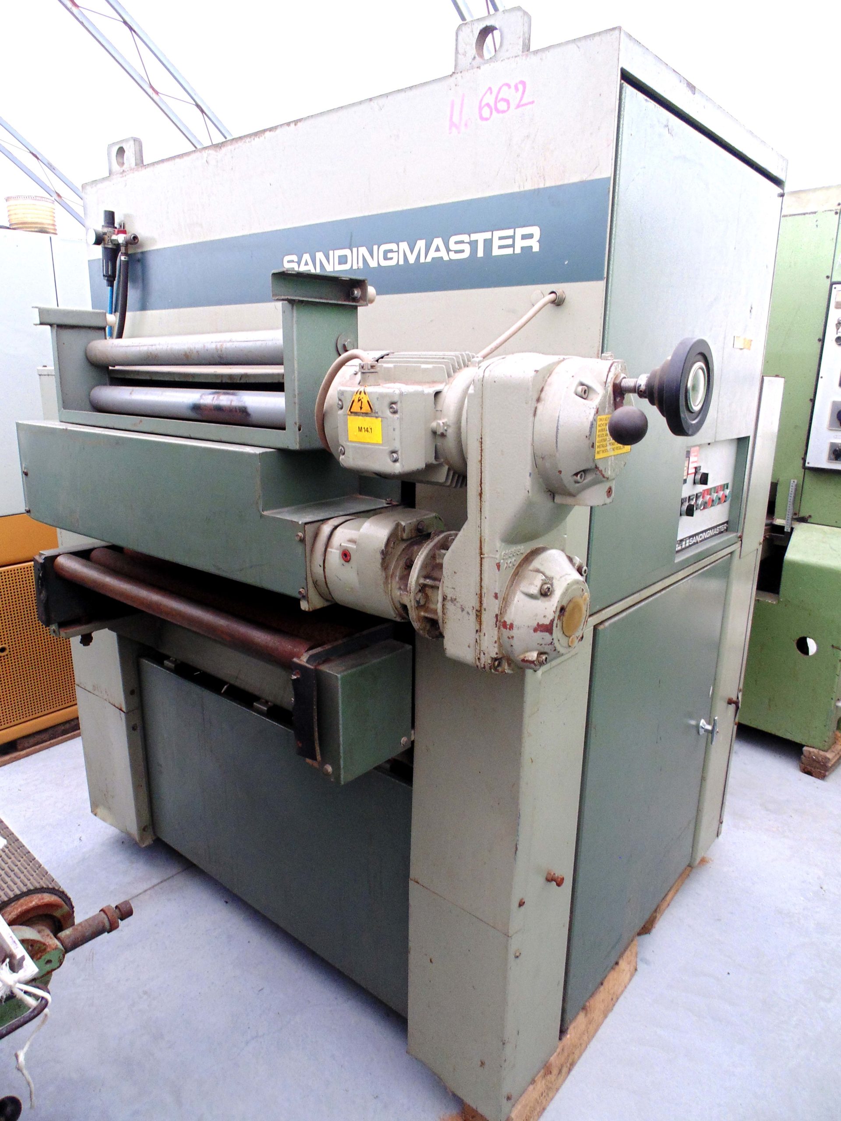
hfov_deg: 61.1
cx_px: 420
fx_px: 713
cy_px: 560
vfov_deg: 76.4
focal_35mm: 22
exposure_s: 1/30
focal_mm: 4
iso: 100
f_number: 3.1
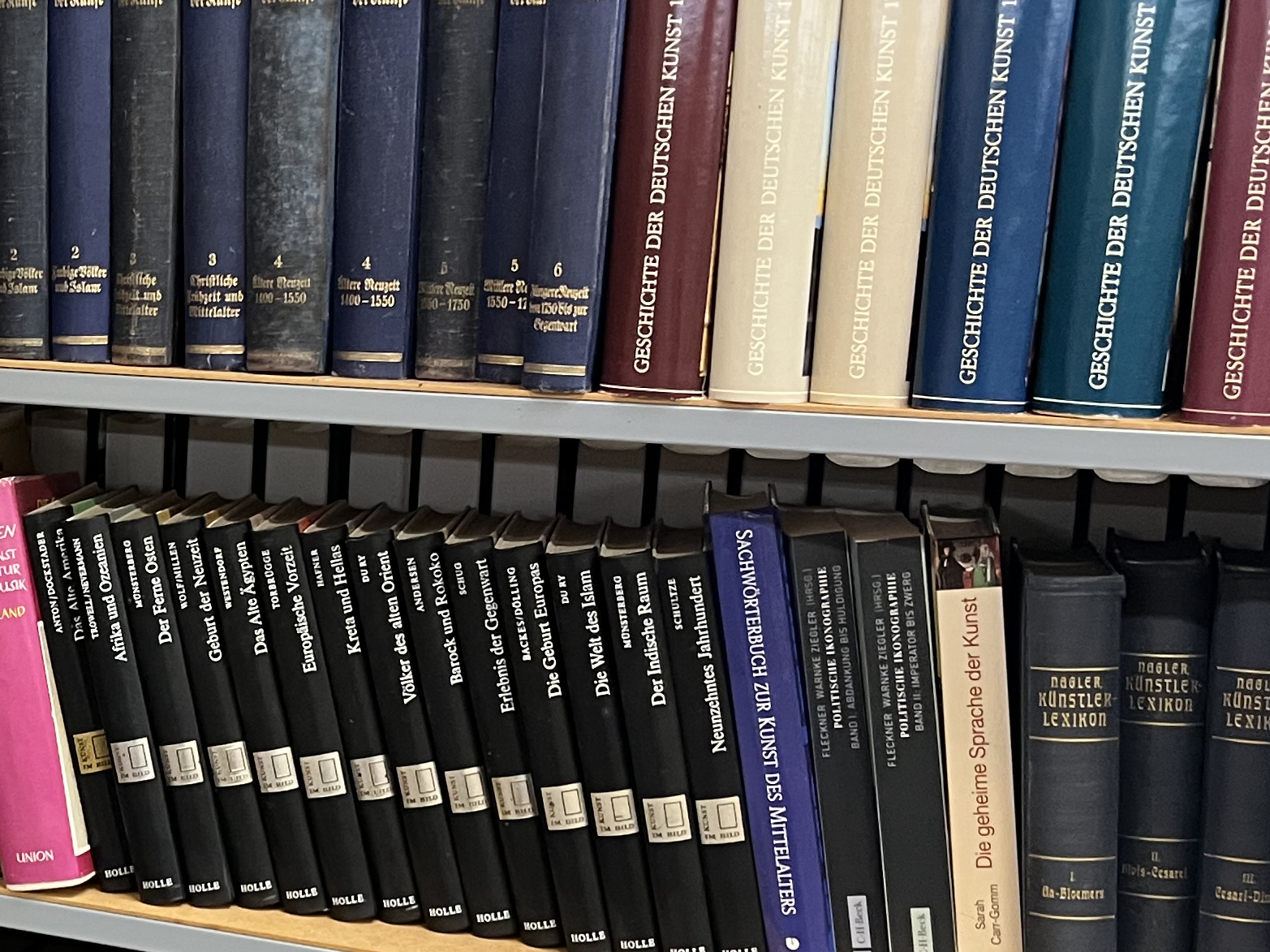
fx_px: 2458
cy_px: 613
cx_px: -122
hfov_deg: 26.7
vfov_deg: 21.9
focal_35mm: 67
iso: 250
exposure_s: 1/50
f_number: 1.5
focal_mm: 5.7
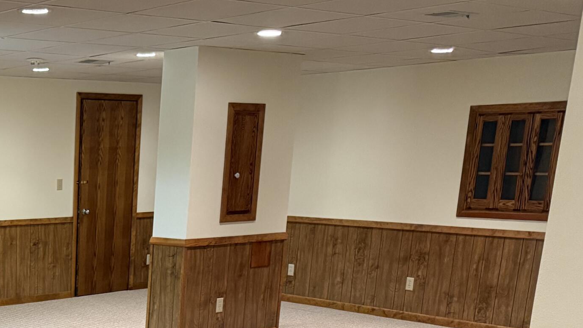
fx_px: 881
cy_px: 400
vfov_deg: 19.7
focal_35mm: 57
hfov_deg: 33.0
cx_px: -25
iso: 500
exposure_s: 1/60
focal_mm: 6.76
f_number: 1.78
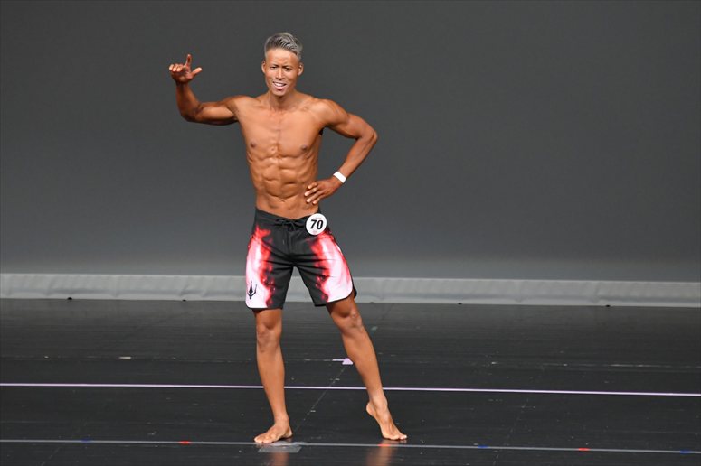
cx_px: 350
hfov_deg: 6.5
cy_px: 233
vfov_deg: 4.4
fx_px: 6131
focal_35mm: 315
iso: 4000
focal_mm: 210
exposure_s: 1/400
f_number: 5.6
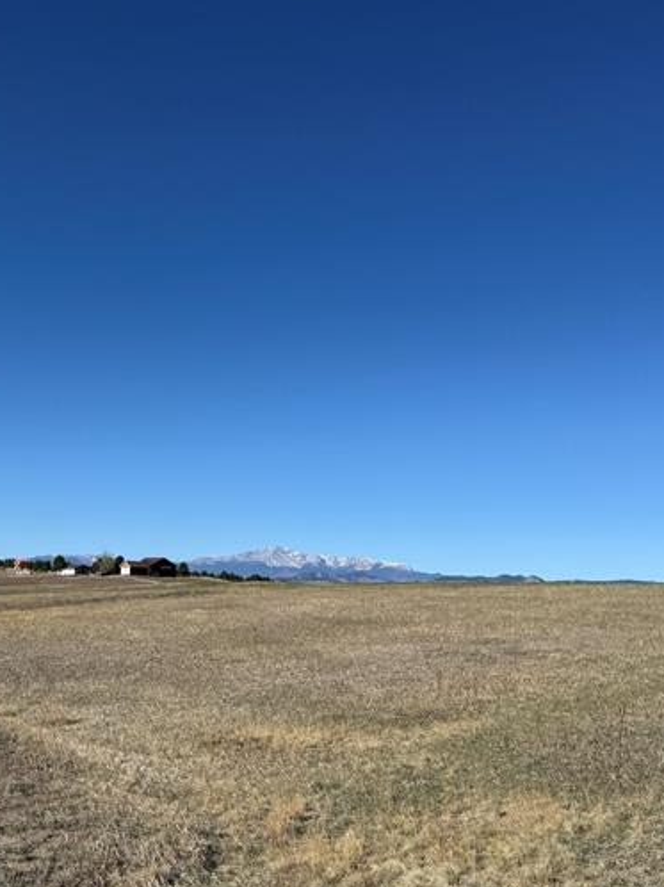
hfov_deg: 38.6
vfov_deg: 49.2
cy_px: 597
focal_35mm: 37
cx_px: 320
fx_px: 947
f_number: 1.78
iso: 80
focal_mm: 6.76
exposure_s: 1/6711
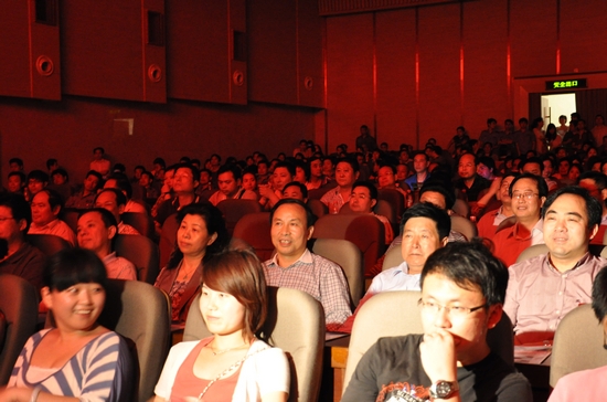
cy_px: 201
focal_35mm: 48
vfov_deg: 27.9
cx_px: 304
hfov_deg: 41.2
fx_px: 807
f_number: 4.2
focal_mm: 32
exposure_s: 1/6
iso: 1600
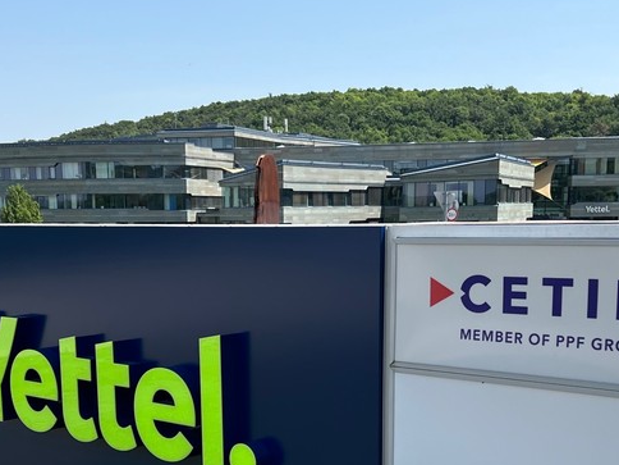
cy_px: 391
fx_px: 984
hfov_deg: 34.9
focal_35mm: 55
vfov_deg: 25.9
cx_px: 262
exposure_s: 1/3571
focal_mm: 5.7
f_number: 1.5
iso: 50
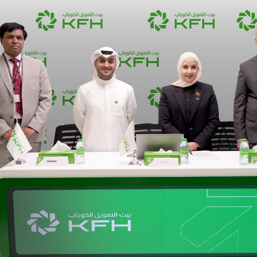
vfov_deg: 38.3
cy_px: 127
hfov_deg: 38.2
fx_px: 370
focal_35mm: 44
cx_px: 153
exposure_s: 1/250
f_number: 2.2
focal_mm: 34
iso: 125
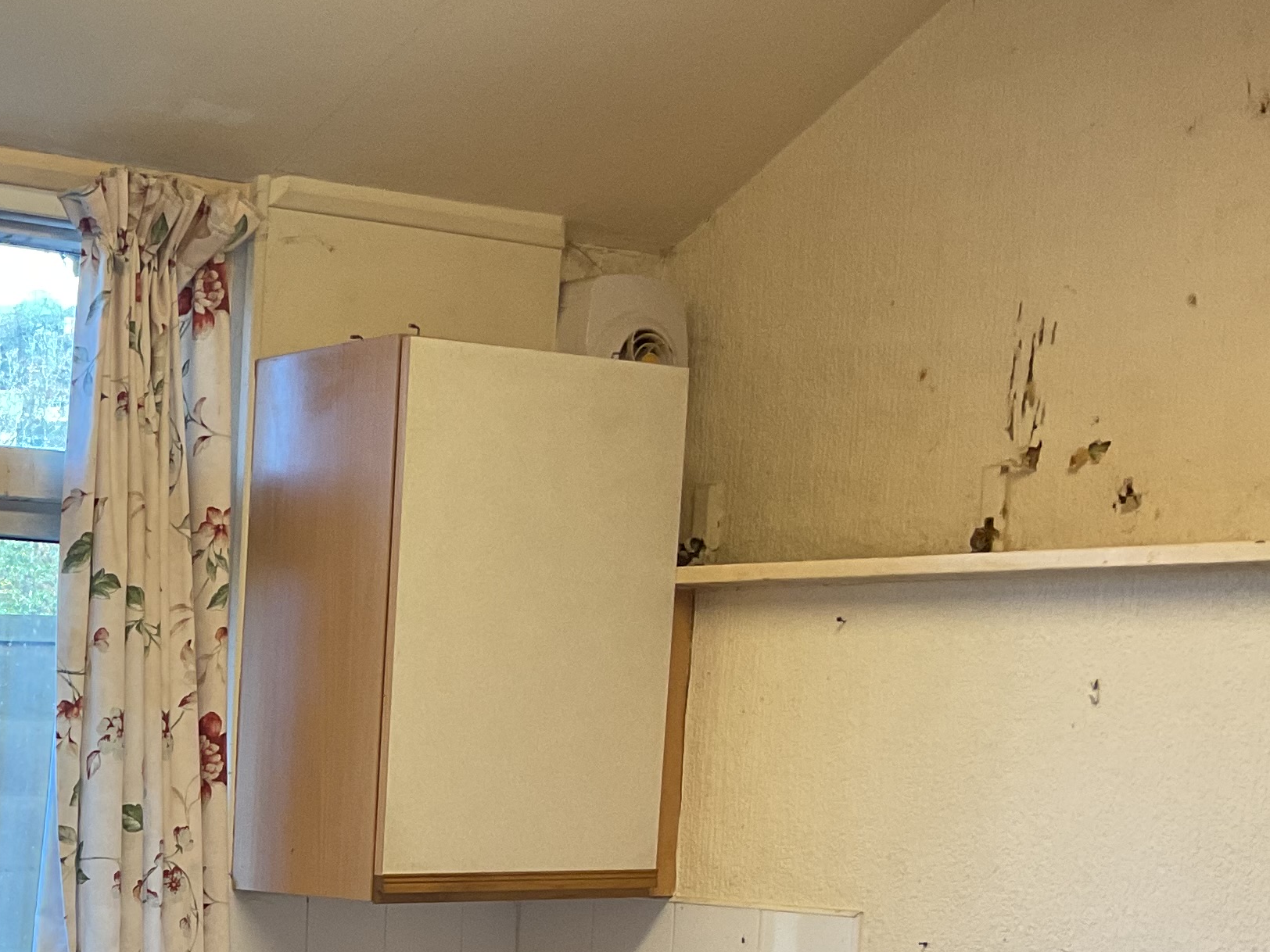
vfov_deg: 19.5
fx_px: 2642
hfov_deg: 25.1
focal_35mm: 72
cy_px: 1061
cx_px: -137
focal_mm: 3
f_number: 1.8
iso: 64
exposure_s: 1/100
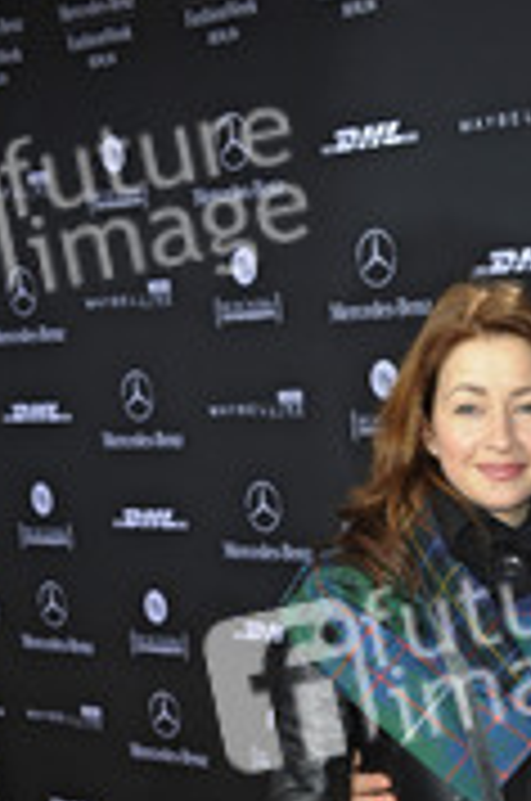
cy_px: 891
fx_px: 1999
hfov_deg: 14.8
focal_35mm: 90
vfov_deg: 21.4
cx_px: 567
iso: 800
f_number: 7.1
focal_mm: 40
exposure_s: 1/160
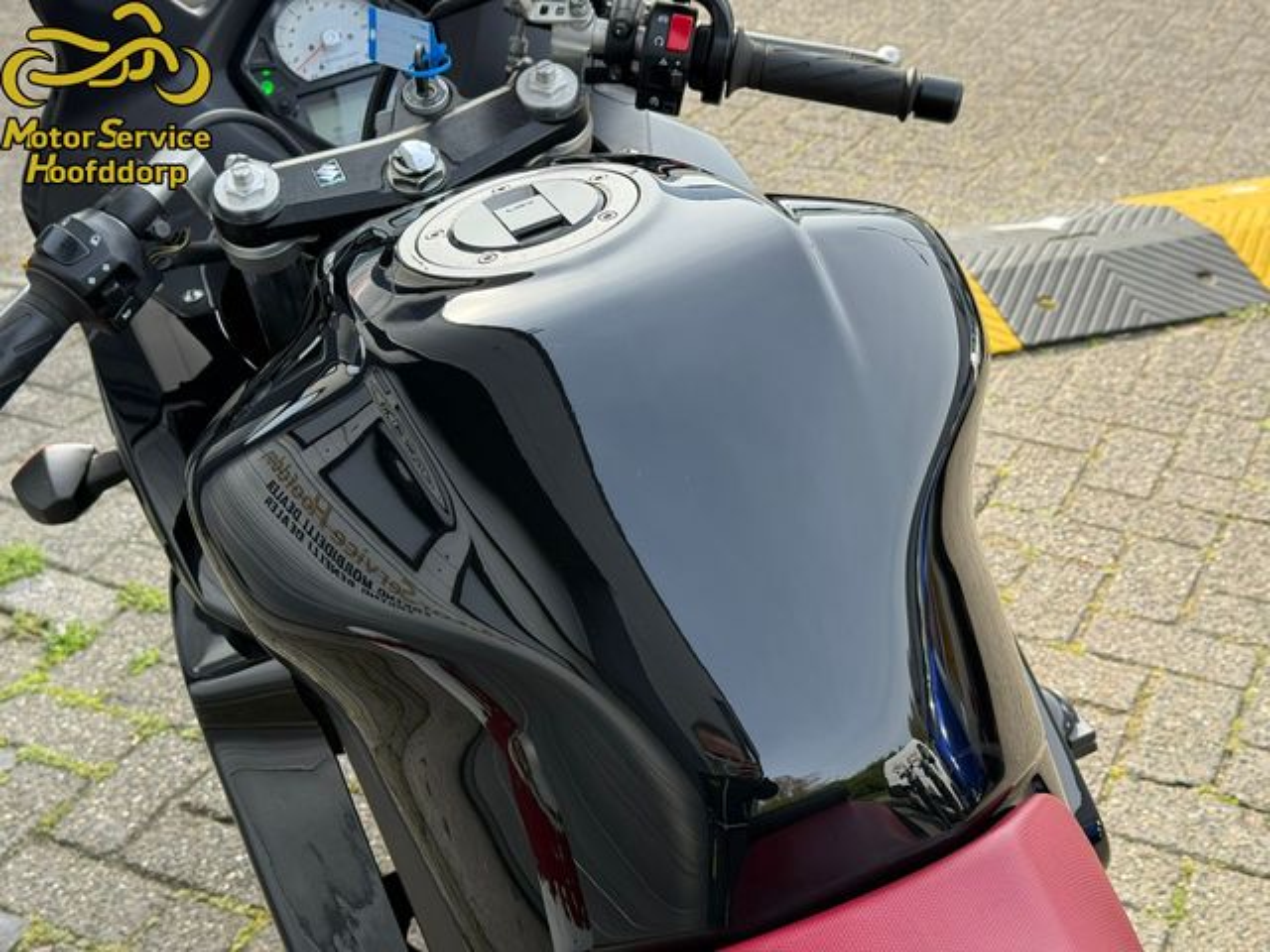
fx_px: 1761
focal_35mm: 48
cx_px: 635
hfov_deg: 39.7
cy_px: 476
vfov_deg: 30.3
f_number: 1.78
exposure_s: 1/895
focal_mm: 6.76
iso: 64
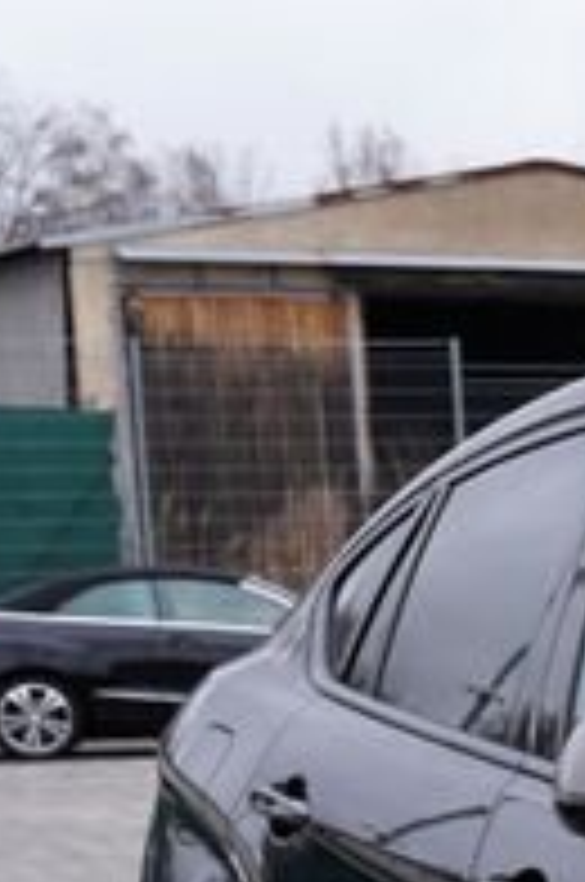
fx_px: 3840
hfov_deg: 7.6
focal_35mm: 157
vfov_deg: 12.7
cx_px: 1800
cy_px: 1132
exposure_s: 1/125
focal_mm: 30
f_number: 5.6
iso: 100
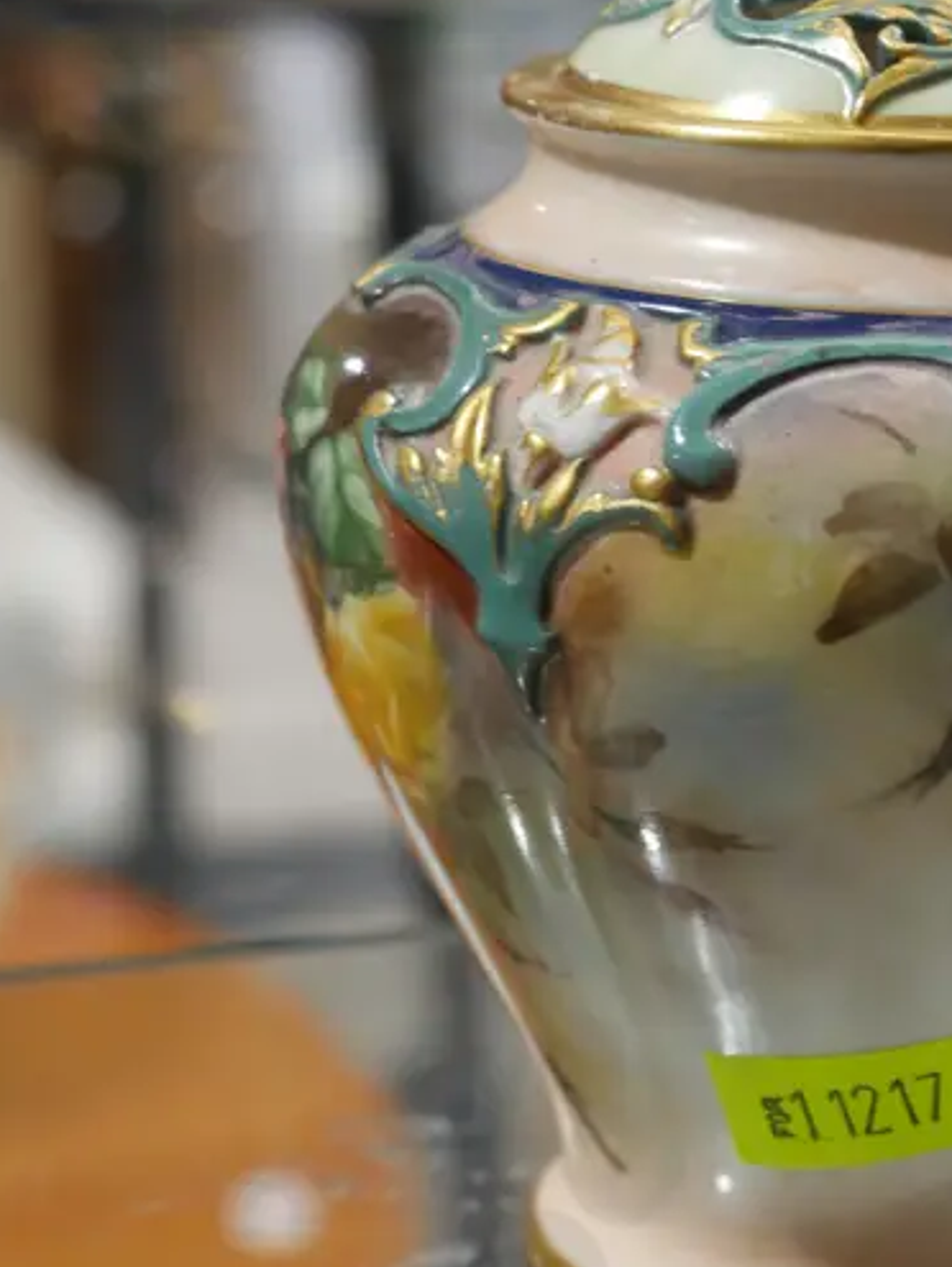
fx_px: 4395
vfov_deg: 16.4
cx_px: 928
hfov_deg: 12.2
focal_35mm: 120
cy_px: 755
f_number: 5.4
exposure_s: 1/60
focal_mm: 29
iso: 640
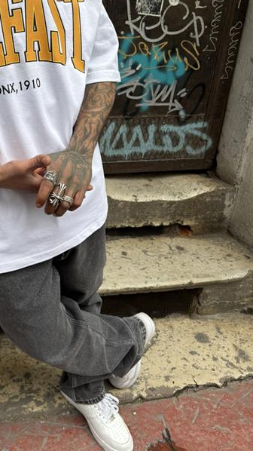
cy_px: 173
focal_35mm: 35
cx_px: 32
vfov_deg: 56.1
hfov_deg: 32.3
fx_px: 418
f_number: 1.78
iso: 80
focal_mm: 6.76
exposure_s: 1/695
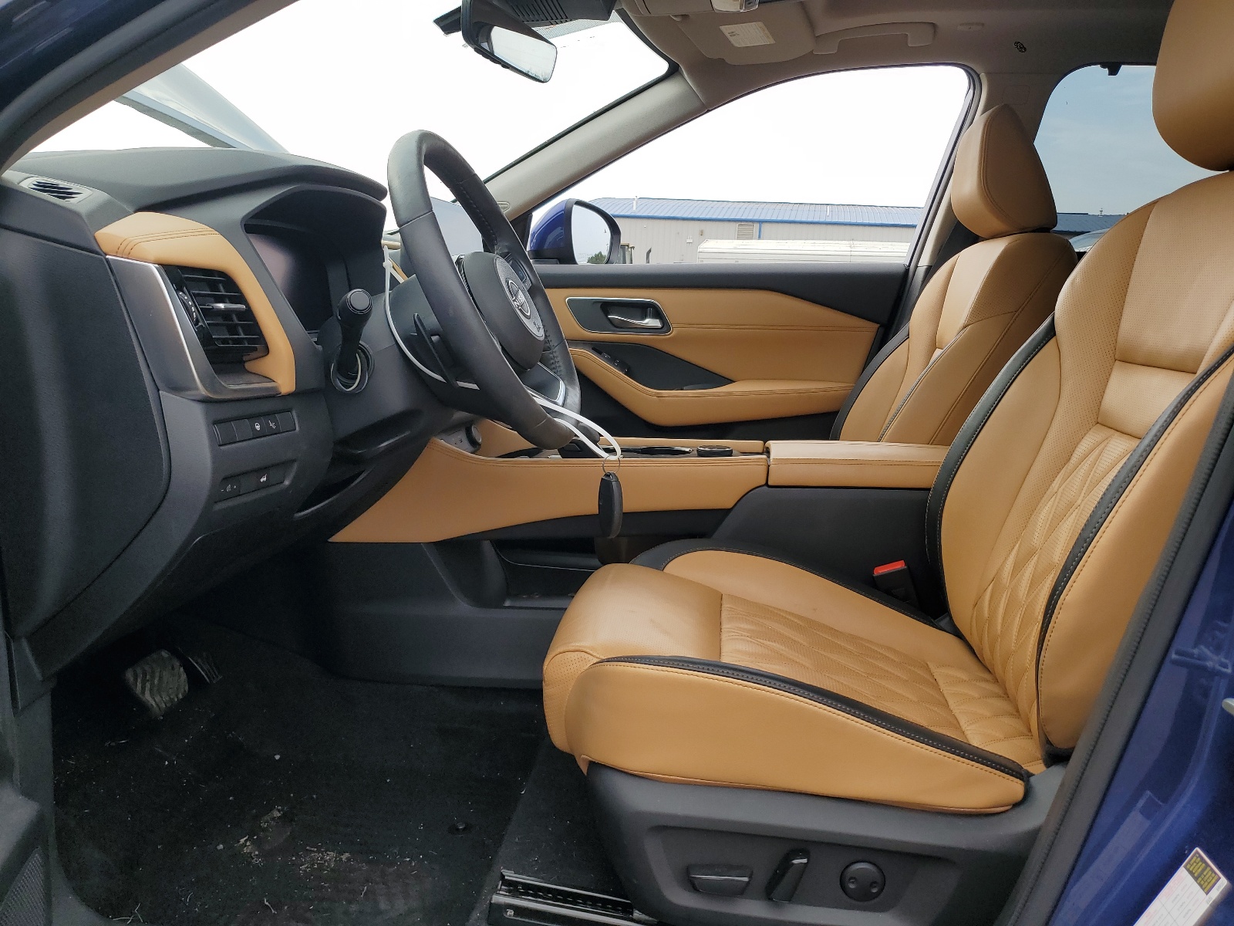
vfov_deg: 53.1
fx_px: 927
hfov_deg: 67.3
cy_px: 463
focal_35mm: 26
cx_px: 617
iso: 50
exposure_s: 1/769
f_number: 1.5
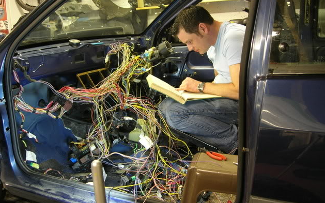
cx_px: 163
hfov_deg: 48.2
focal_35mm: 41
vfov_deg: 31.2
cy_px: 101
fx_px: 363
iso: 83
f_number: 2.8
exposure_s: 1/4
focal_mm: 7.8
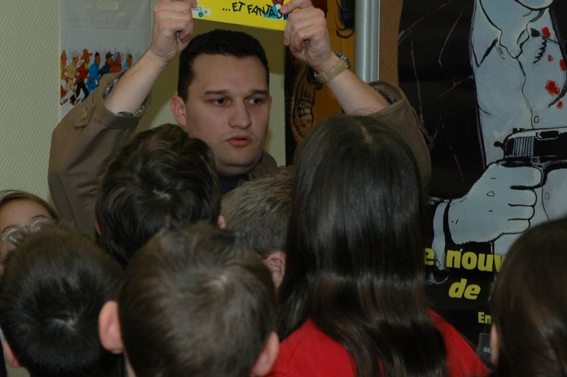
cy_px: 170
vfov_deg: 11.4
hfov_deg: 16.9
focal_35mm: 120
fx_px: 1888
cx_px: 65
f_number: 4.5
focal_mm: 44
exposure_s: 1/60
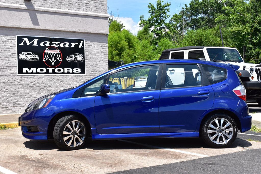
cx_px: 130
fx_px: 413
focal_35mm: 57
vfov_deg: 23.8
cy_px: 87
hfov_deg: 35.1
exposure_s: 1/500
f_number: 11
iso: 400
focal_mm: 38
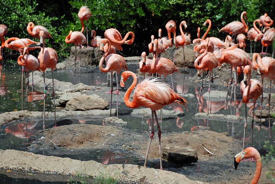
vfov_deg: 13.9
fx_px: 757
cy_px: 92
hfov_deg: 20.6
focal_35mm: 99
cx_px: 138
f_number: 5.3
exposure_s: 1/400
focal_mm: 66
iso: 100
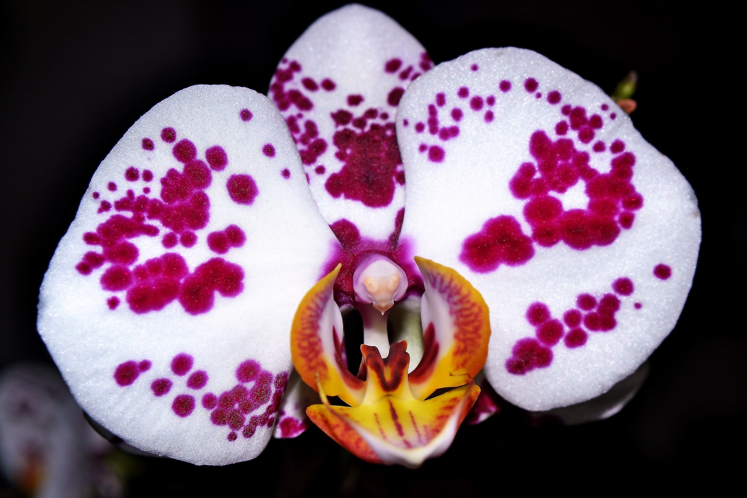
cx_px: 374
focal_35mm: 51
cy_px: 249
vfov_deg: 26.5
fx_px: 1058
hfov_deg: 38.9
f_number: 8
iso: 200
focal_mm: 34
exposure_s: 1/60
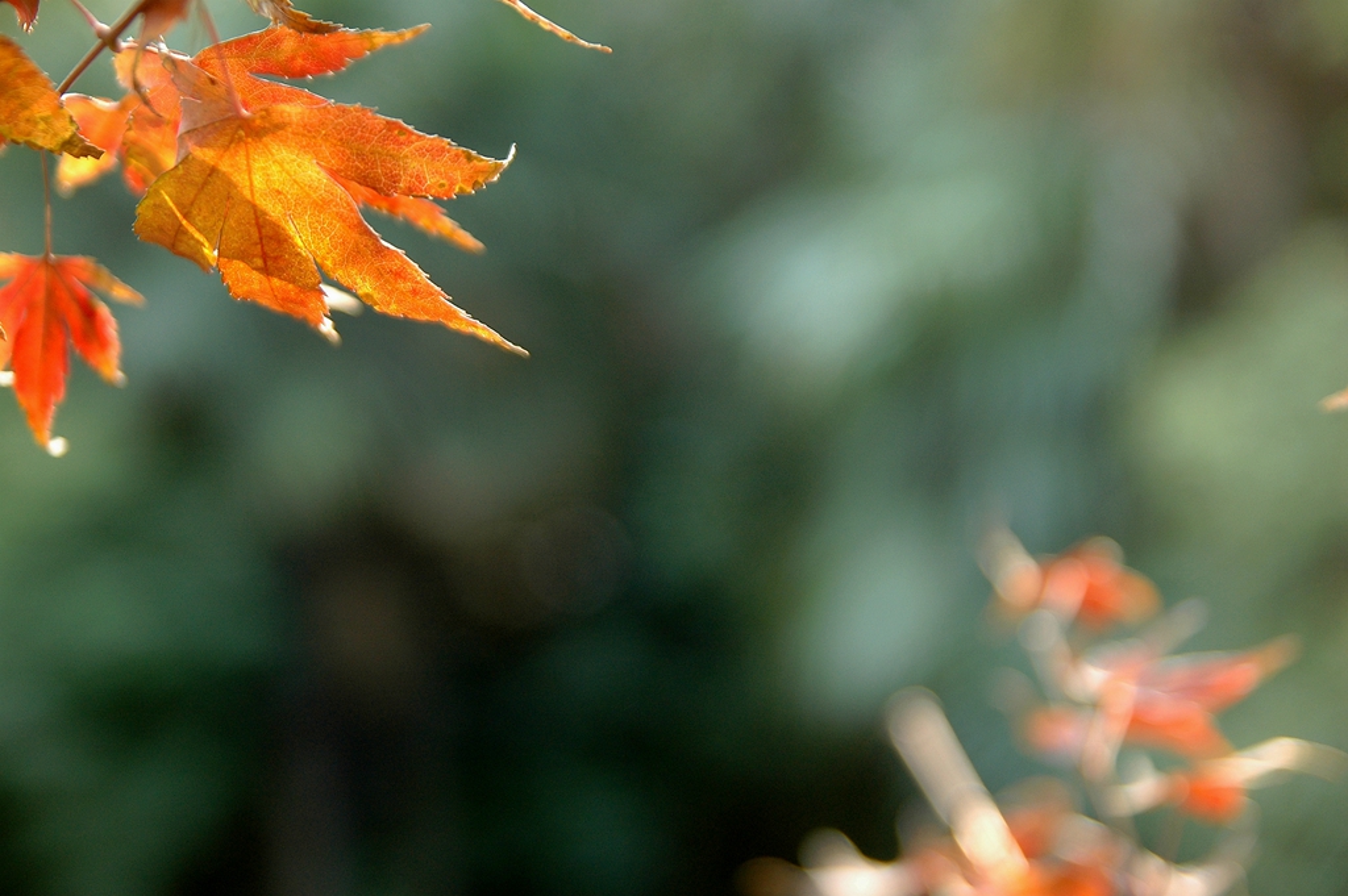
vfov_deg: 28.0
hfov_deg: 41.1
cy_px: 448
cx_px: 674
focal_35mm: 48
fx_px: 1796
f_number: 2.8
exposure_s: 1/200
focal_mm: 32
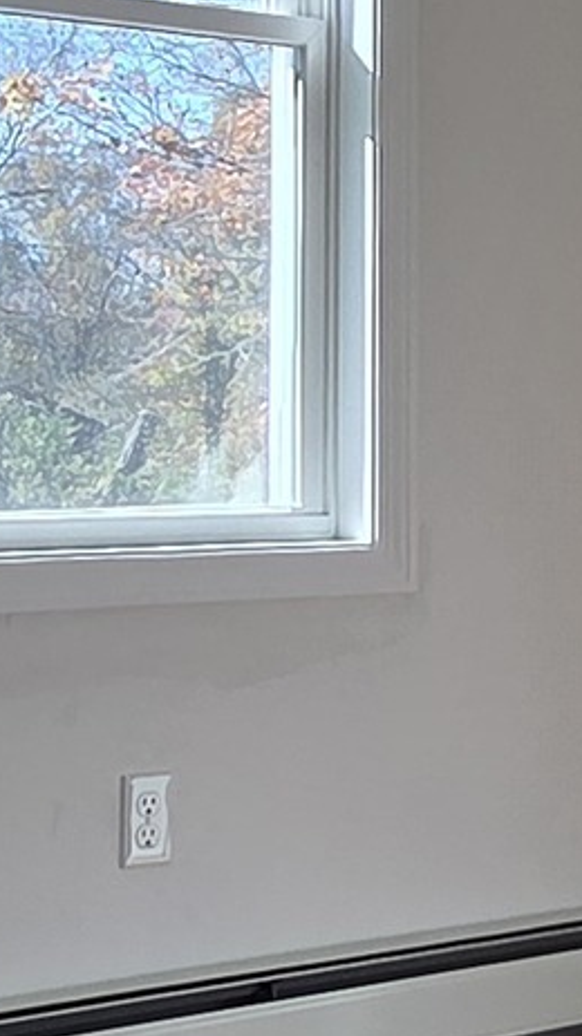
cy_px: 331
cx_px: 790
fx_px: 2582
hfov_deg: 12.4
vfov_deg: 22.6
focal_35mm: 94
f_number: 2.2
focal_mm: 2.2
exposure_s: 1/262
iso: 50
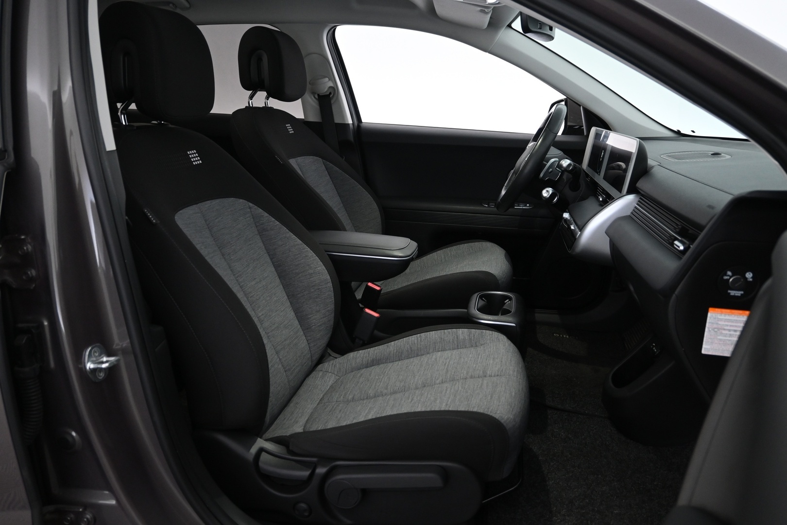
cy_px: 262
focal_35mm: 28
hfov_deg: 64.6
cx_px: 394
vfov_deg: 45.7
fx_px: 623
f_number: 3.8
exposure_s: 1/30
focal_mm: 19
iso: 1100
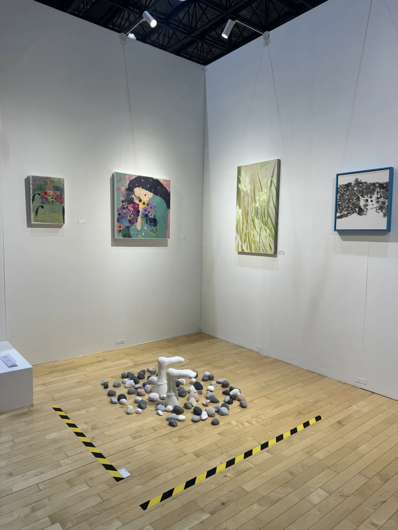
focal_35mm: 24
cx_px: 199
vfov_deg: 71.6
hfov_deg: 56.8
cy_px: 265
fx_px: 368
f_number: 1.78
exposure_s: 1/149
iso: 64
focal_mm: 6.86
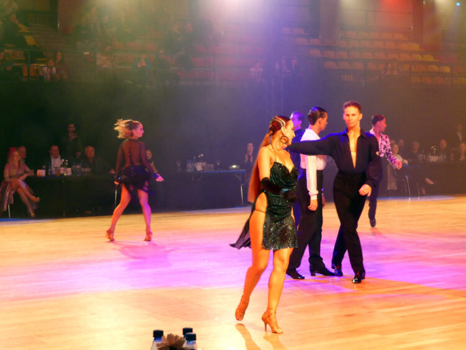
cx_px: 233
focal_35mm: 72
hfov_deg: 27.0
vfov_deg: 20.5
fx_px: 970
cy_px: 175
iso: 640
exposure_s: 1/80
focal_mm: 13
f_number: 2.8
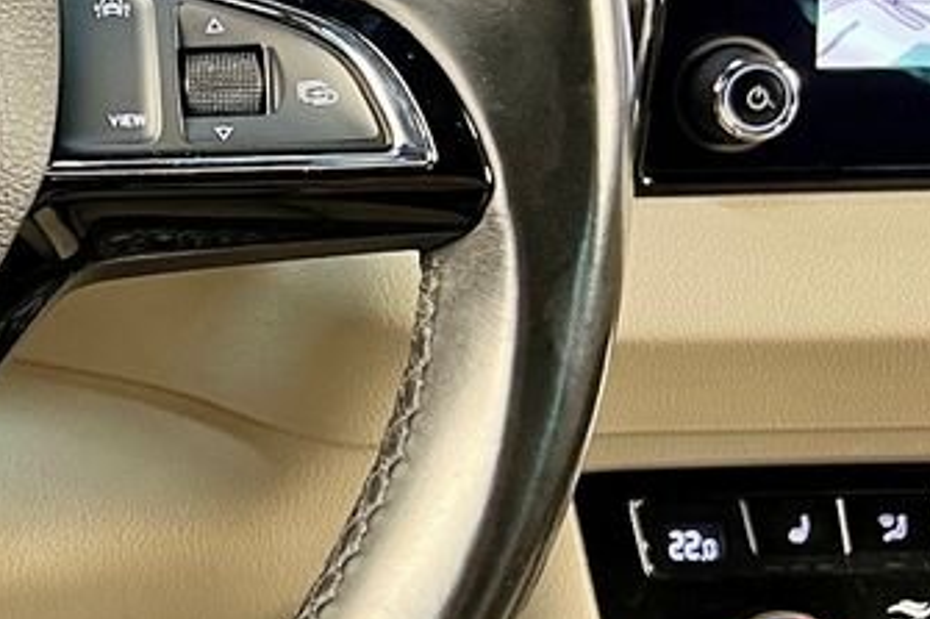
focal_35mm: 97
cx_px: -455
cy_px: 128
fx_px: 2504
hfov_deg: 18.6
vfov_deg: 14.0
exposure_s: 1/50
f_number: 1.5
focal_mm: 5.7
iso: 250
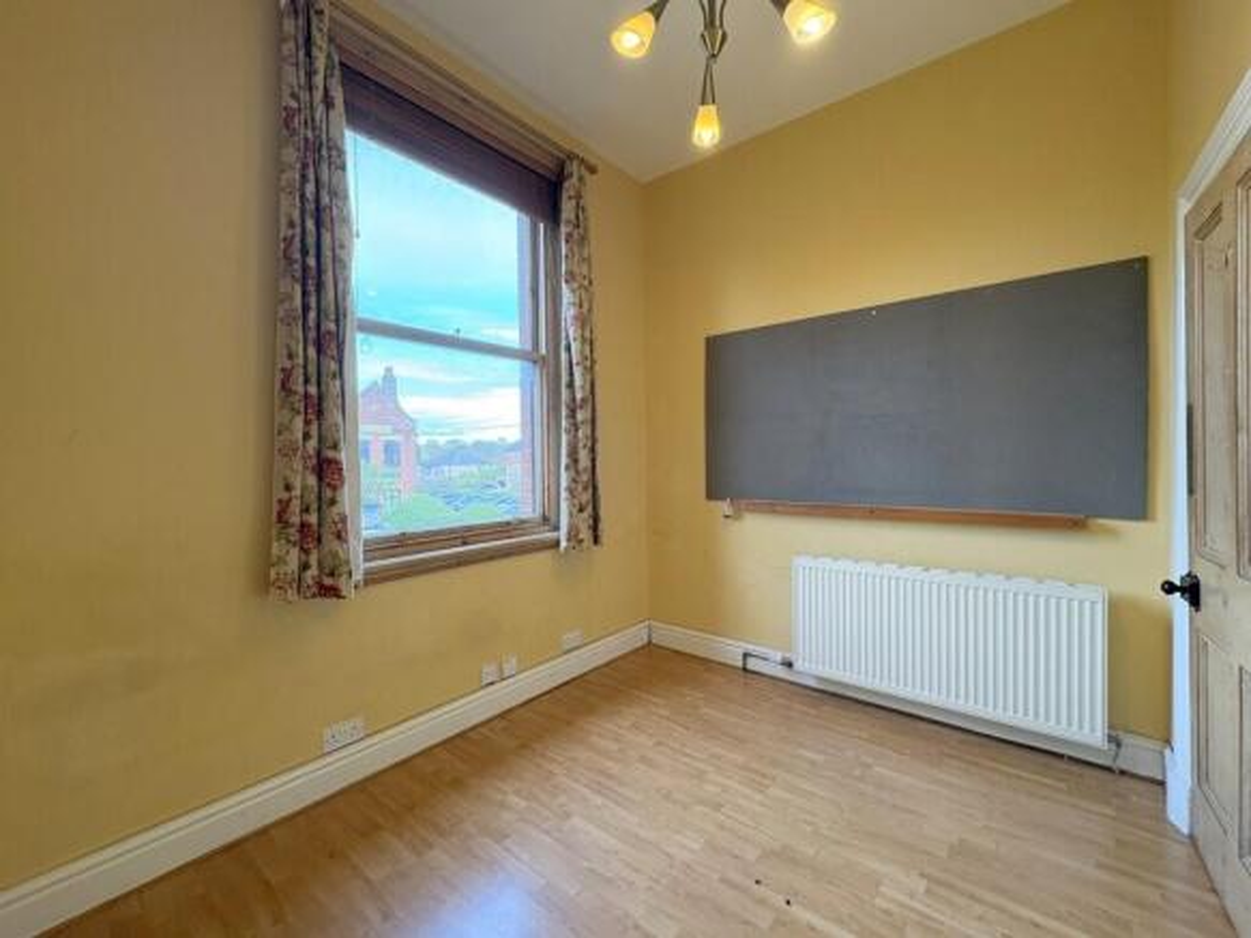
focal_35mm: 14
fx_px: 506
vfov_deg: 85.7
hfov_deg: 102.1
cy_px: 469
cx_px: 626
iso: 250
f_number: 2.2
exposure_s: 1/100
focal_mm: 2.22
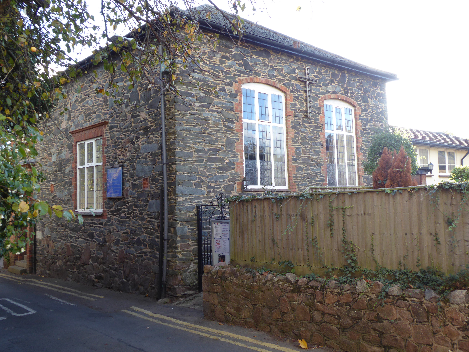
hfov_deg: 54.0
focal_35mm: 34
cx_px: 234
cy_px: 176
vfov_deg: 41.8
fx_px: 461
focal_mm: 5.8
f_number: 3.6
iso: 100
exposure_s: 1/80
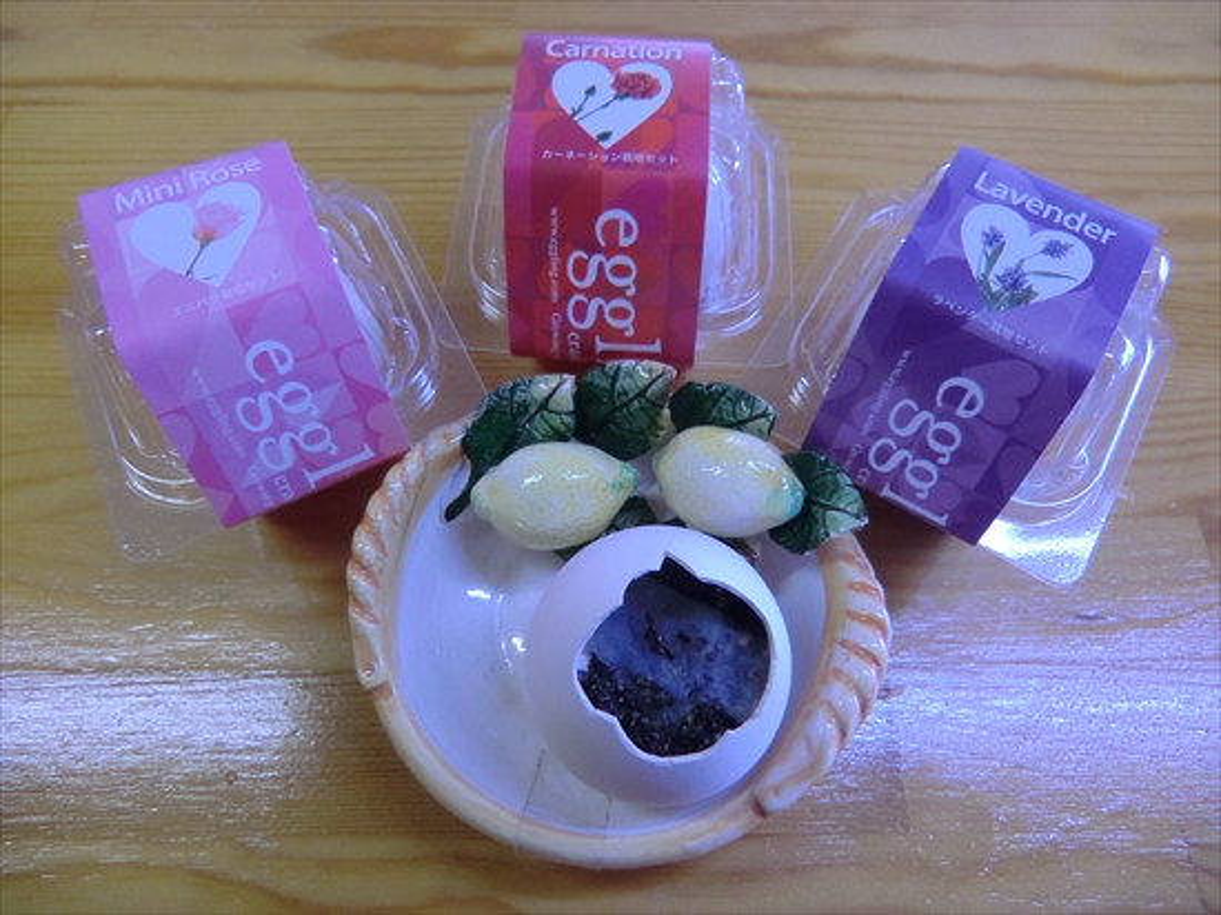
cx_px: 610
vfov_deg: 56.8
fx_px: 846
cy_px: 458
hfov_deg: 71.6
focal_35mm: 24
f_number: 3.2
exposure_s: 1/60
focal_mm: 4.3
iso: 400
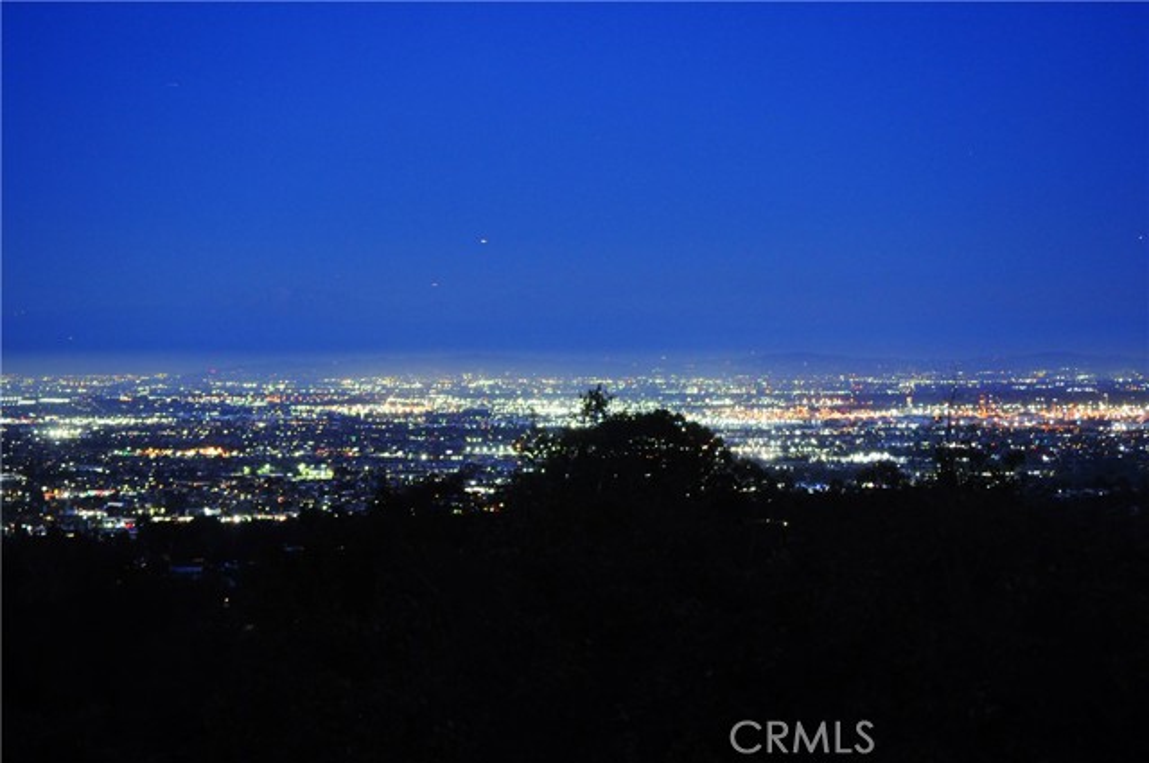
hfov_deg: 24.6
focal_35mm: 82
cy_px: 382
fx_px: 2630
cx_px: 574
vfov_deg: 16.5
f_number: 5.6
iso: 800
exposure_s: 1/1.6
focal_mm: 55
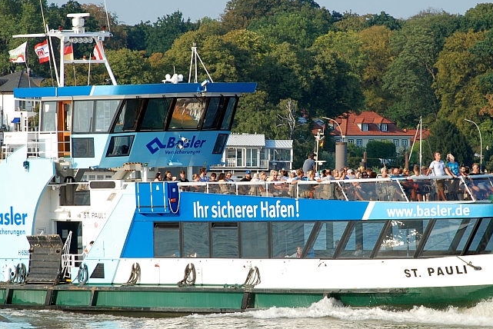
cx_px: 258
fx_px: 3450
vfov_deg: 5.5
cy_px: 160
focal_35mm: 252
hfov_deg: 8.2
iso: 100
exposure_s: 1/200
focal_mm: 105
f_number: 5.6
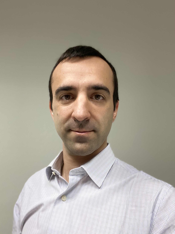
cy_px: 117
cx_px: 88
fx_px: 202
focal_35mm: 30
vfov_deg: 60.0
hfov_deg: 46.8
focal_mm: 2.71
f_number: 2.2
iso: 250
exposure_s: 1/50
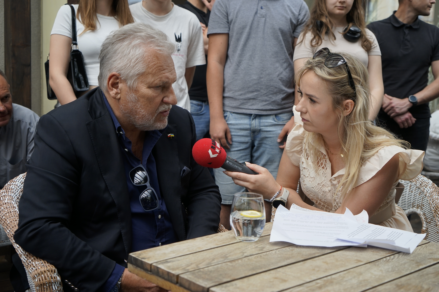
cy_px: 146
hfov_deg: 46.4
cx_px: 220
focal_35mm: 42
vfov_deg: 31.9
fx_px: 512
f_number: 4
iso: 320
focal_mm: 42
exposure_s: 1/160
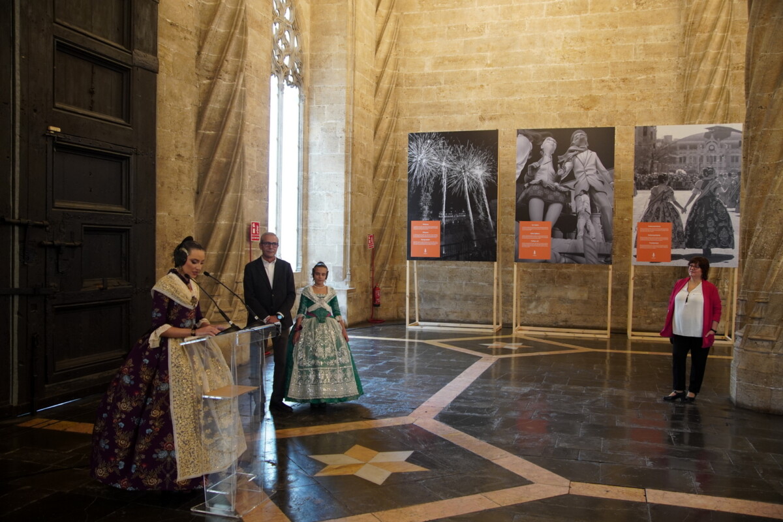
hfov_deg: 57.2
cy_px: 261
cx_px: 392
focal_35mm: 33
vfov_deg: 40.0
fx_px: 718
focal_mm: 22
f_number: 2.8
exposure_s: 1/60
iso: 640
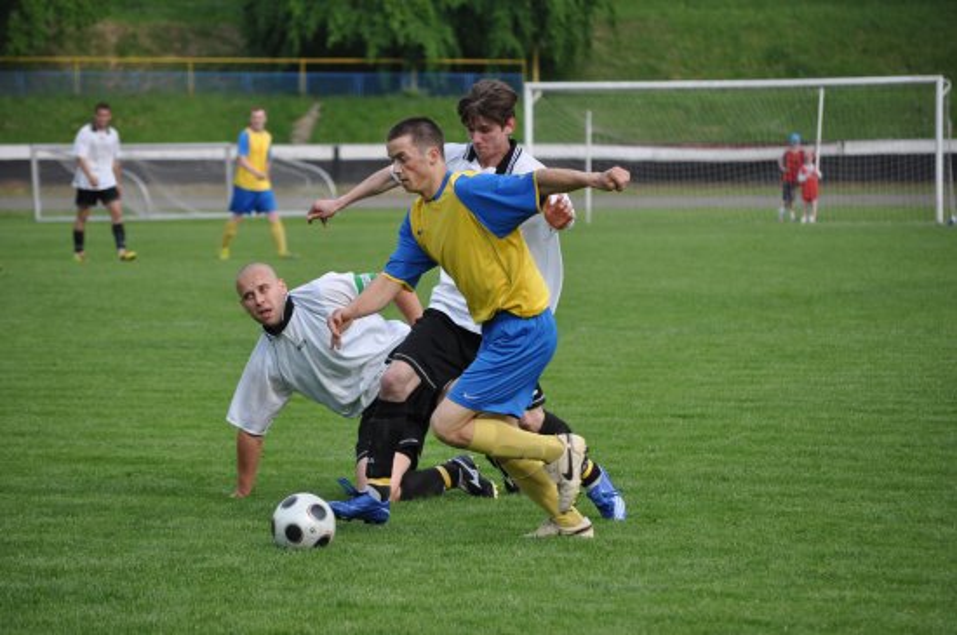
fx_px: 5375
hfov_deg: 10.2
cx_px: 478
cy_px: 318
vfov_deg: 6.8
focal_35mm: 202
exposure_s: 1/1250
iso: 400
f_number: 5.6
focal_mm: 135
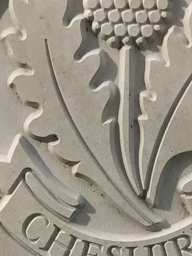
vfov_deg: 11.2
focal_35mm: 165
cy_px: 443
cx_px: 122
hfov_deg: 9.0
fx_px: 1220
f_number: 1.8
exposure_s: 1/736
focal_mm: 3.99
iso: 20
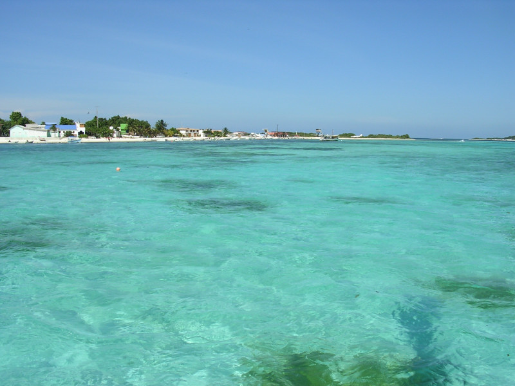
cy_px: 193
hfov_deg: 49.0
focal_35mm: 38
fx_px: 565
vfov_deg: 37.7
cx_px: 258
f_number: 5.6
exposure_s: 1/381
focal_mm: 5.8
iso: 50
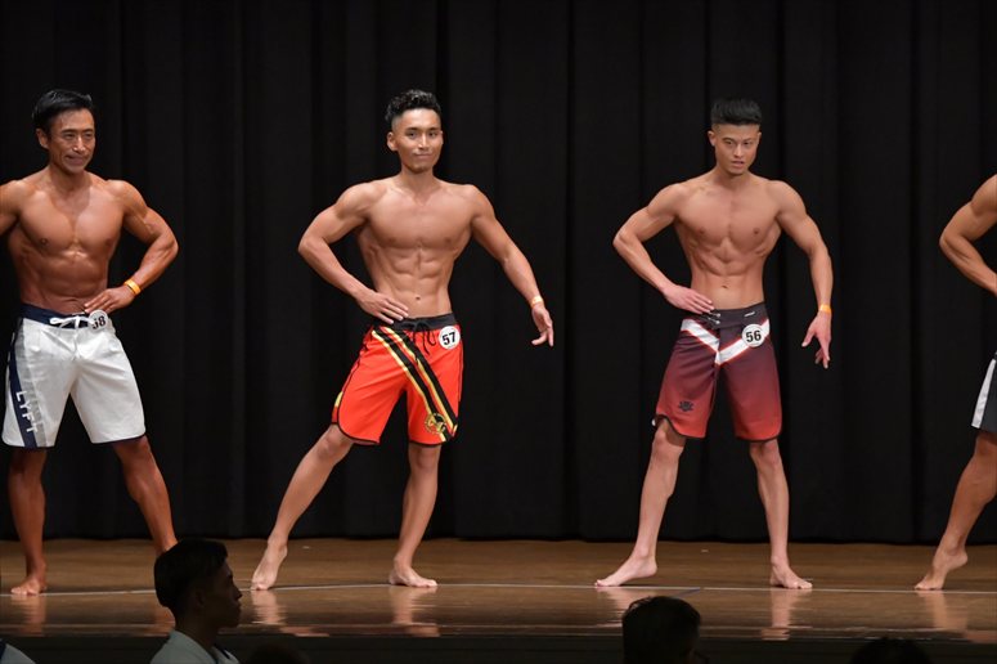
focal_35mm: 217
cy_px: 332
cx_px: 498
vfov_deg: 6.3
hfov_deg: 9.5
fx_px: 6007
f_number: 5.6
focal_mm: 145
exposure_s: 1/400
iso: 5000
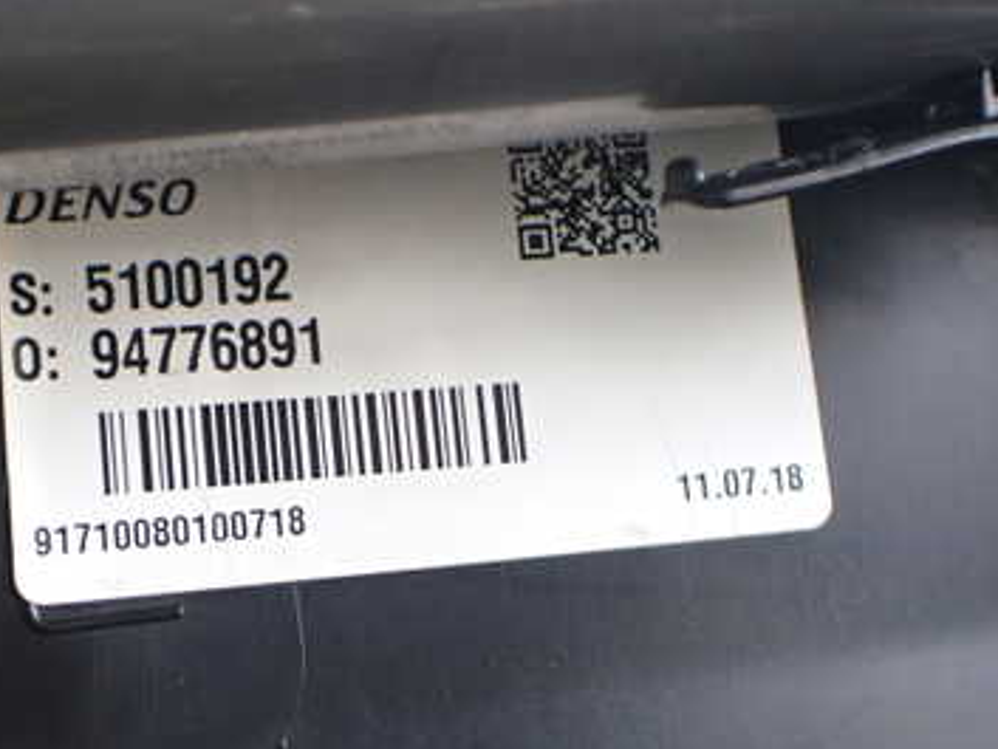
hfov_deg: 37.3
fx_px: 1471
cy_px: 353
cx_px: 376
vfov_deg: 28.6
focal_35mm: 51
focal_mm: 5.4
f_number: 2.3
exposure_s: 1/125
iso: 320
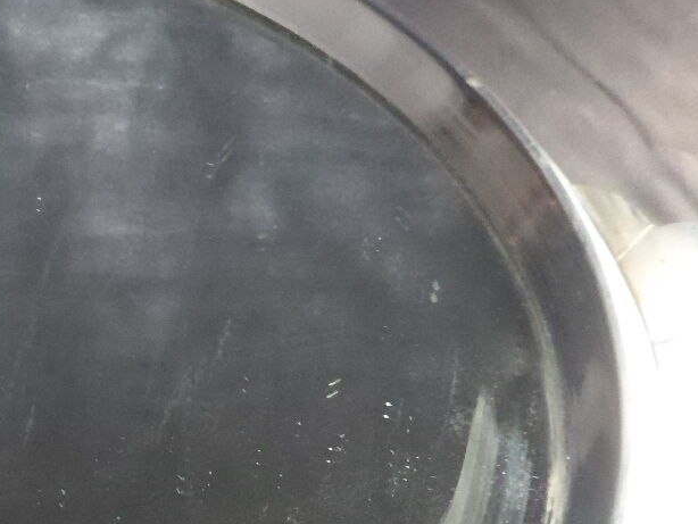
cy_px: 498
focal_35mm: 170
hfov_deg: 11.4
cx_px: -164
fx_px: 3429
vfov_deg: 8.7
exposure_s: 1/60
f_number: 4.4
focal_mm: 9
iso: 800
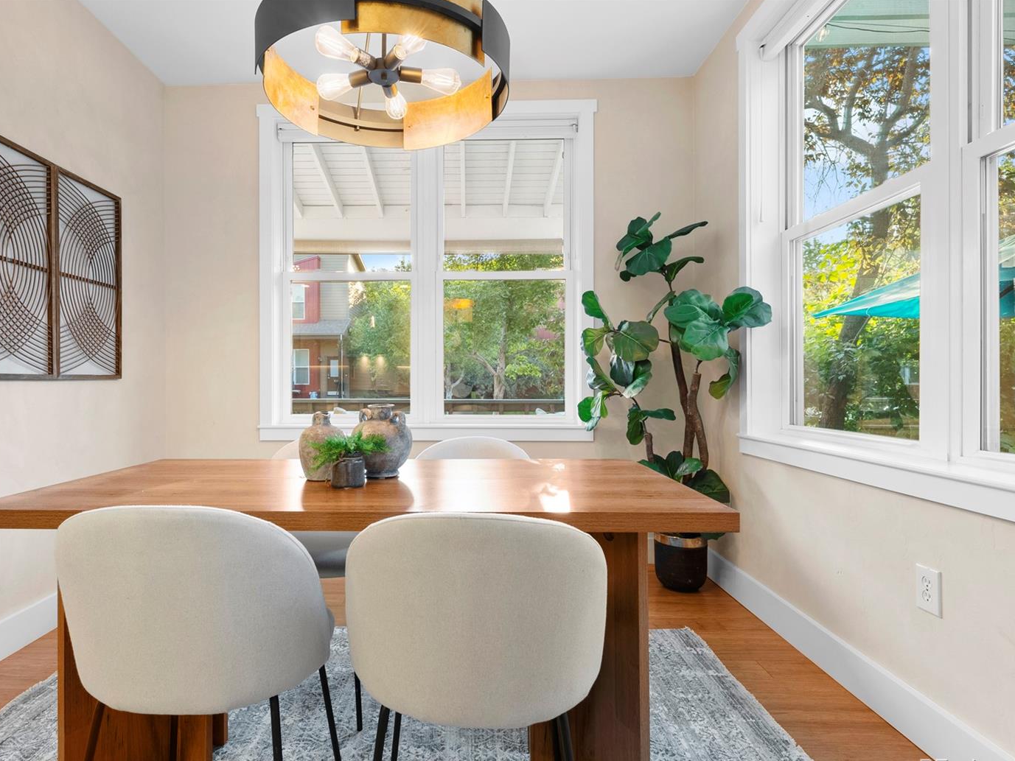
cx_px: 449
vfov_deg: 68.7
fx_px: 557
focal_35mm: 19
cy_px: 389
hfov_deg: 84.3
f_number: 9
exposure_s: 1/2
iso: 640
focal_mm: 17
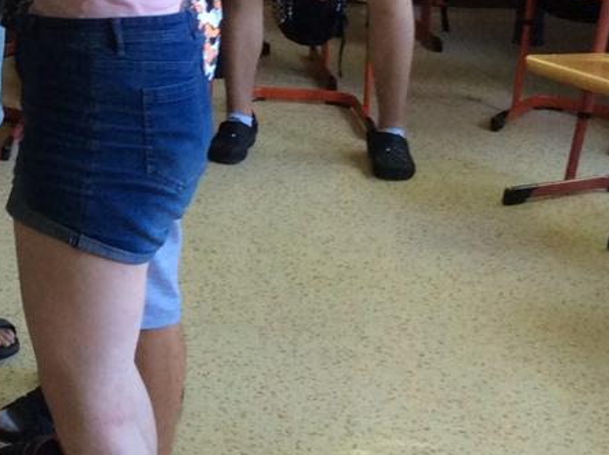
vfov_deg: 15.0
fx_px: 1686
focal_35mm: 96
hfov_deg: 19.2
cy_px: -43
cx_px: -132
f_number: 2.4
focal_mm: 3.3
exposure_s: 1/25
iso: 64
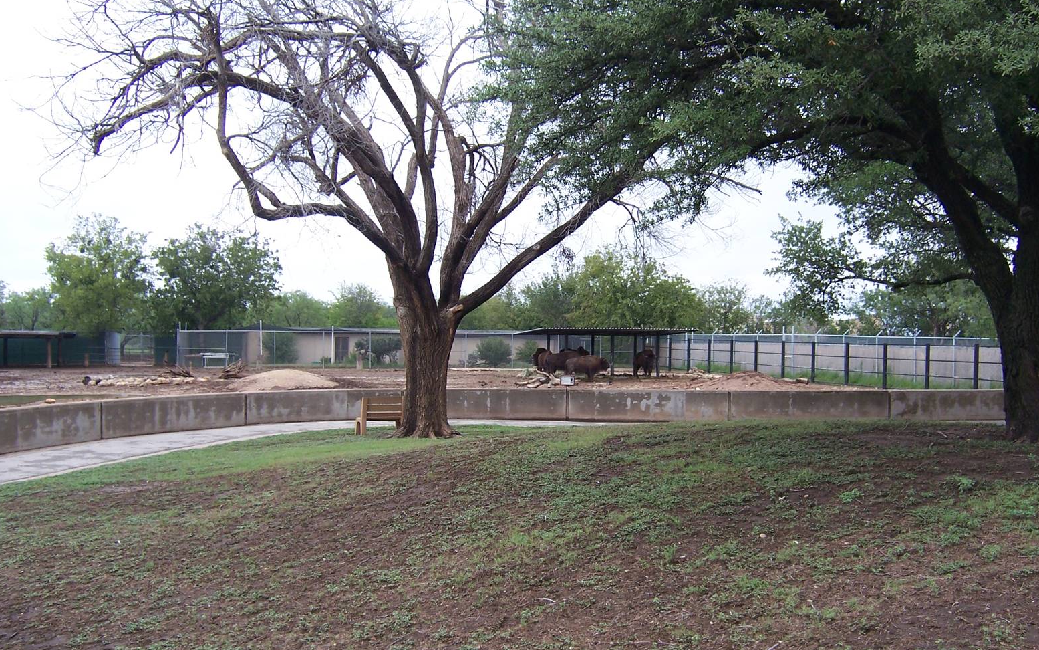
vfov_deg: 35.3
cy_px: 350
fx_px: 1019
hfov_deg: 54.0
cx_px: 521
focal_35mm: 36
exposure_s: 1/180
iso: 80
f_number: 3.4
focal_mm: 5.5
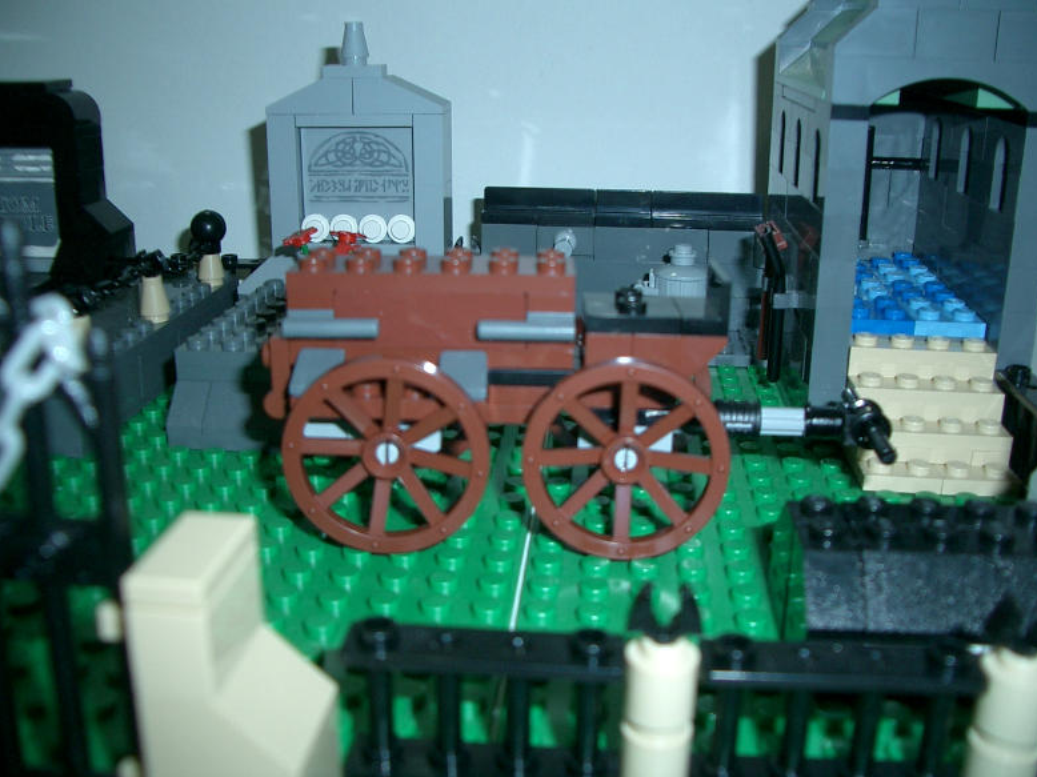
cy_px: 379
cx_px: 532
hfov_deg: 51.4
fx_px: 1078
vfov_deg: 39.6
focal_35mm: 36
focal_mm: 5.8
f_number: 2.6
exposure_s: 1/40
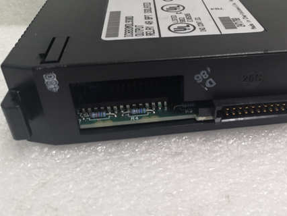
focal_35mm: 38
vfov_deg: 37.6
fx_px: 315
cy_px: 87
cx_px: 196
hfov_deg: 48.0
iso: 125
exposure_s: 1/33.3
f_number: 1.8
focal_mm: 3.95
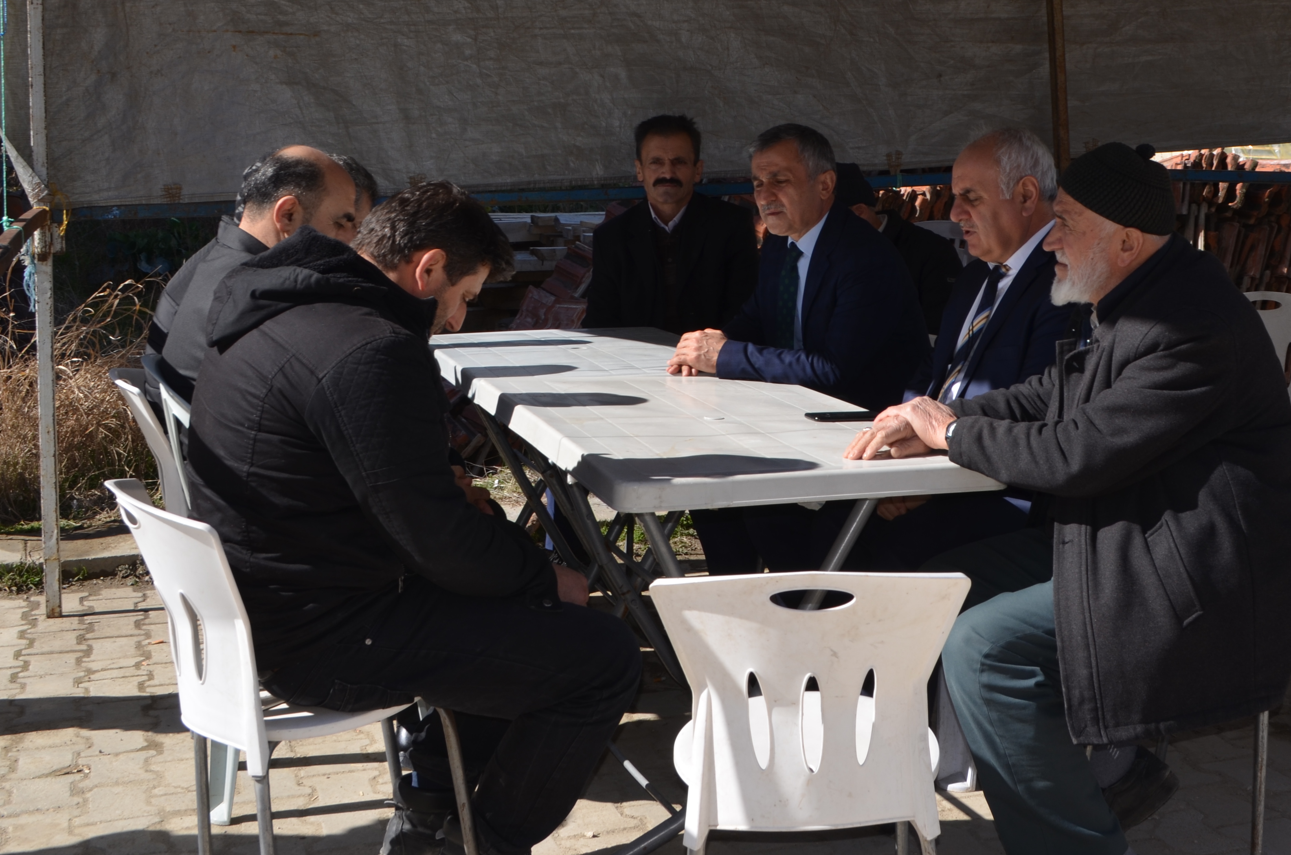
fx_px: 1933
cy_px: 262
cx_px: 852
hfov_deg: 36.6
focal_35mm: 54
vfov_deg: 24.8
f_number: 8
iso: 100
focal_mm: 24
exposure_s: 1/200
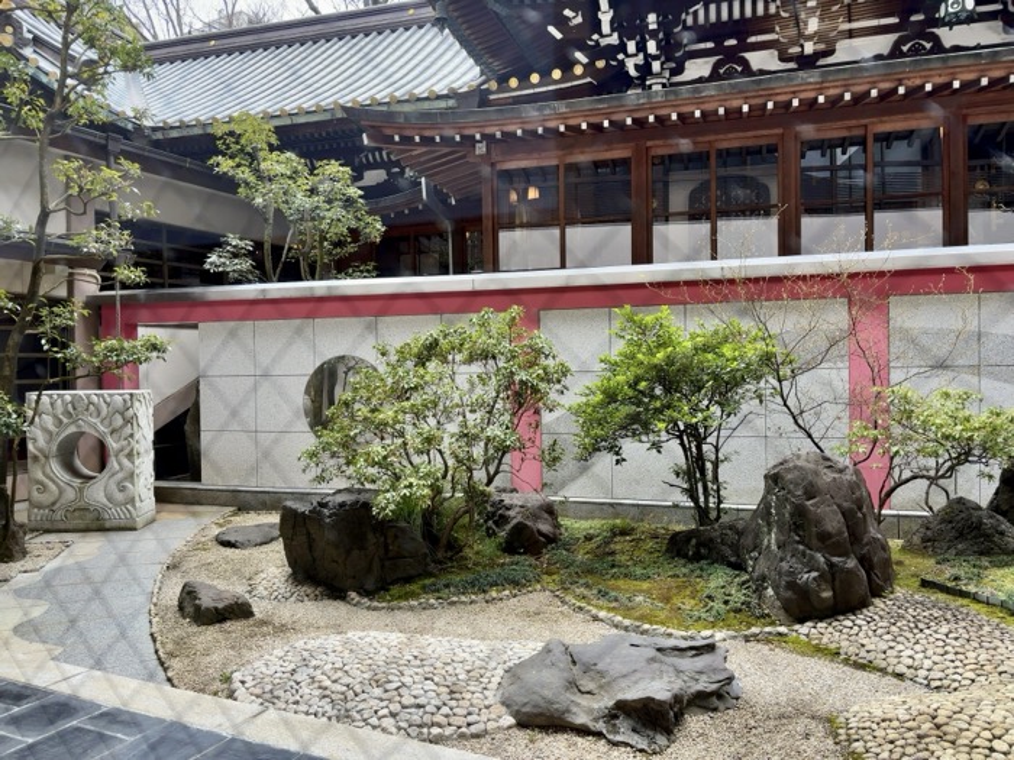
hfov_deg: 67.3
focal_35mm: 26
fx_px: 762
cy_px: 380
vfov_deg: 53.1
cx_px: 507
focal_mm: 5.96
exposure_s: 1/121
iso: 80
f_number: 1.6
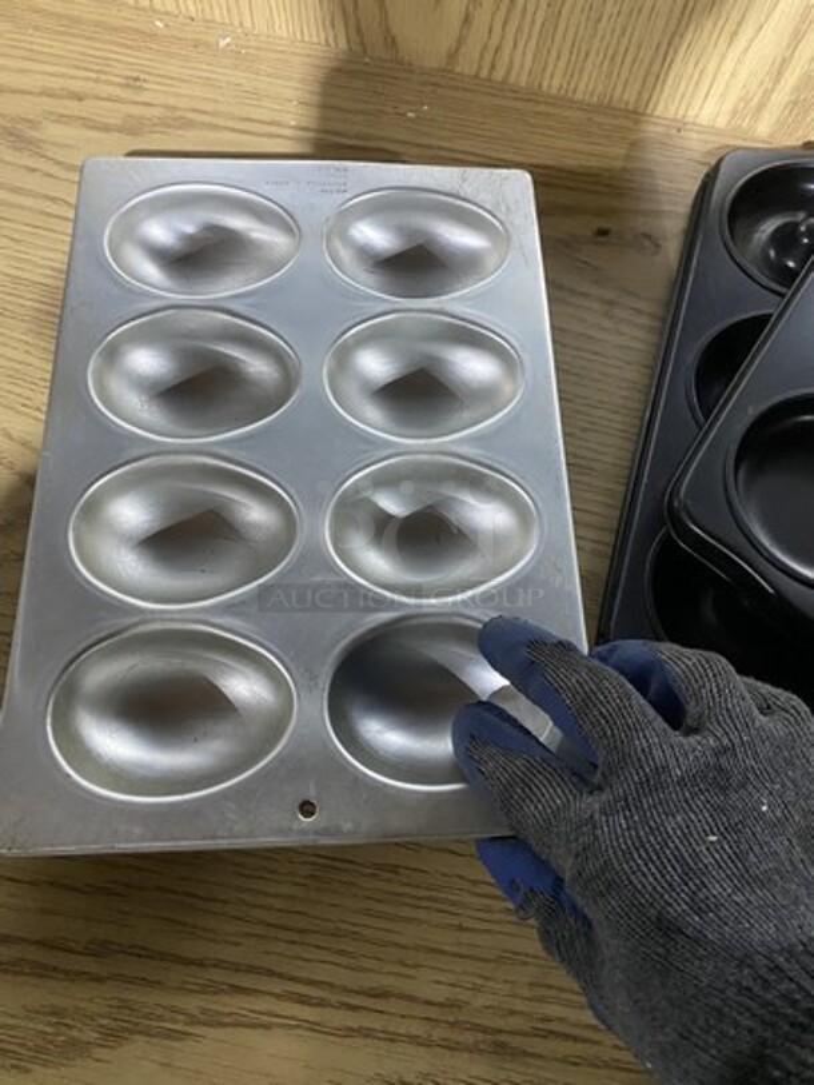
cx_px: 407
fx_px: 815
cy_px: 542
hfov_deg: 53.1
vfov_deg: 67.3
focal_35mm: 26
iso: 500
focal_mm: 4.25
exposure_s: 1/40
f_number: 1.8
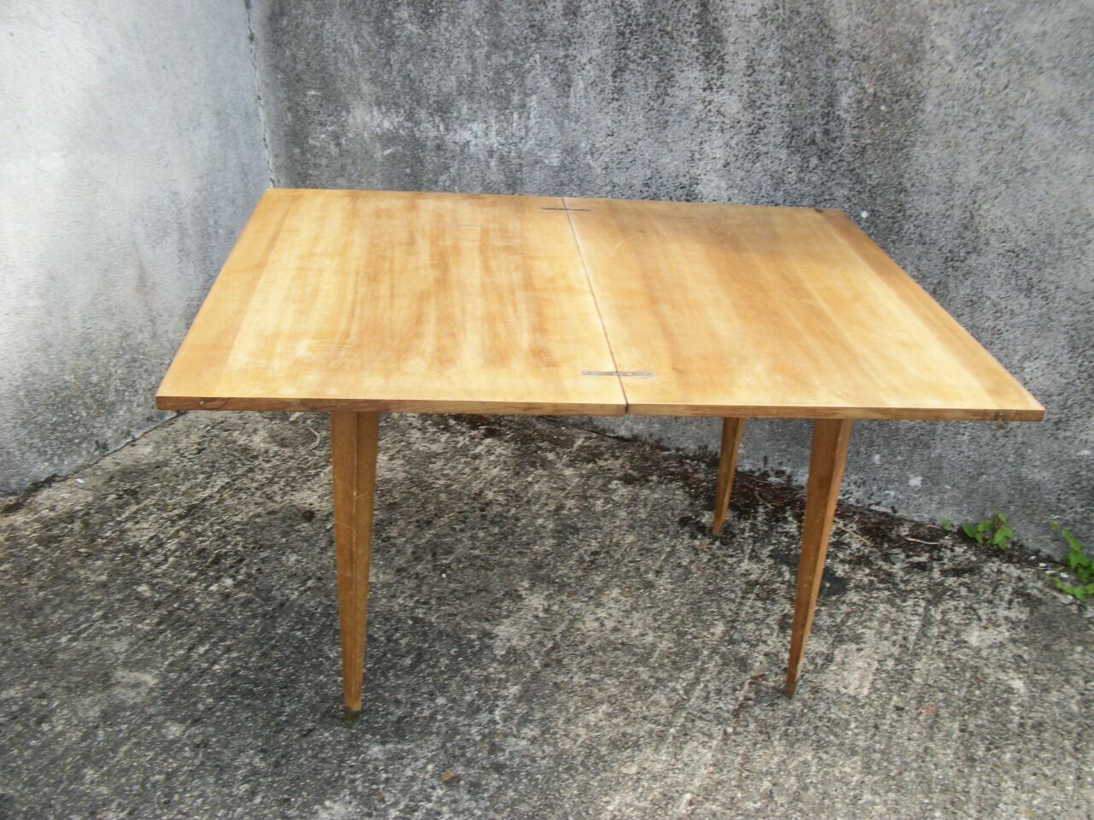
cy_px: 410
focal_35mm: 32
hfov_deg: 56.8
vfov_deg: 44.2
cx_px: 547
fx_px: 1011
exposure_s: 1/50
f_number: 8.8
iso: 80
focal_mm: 5.7
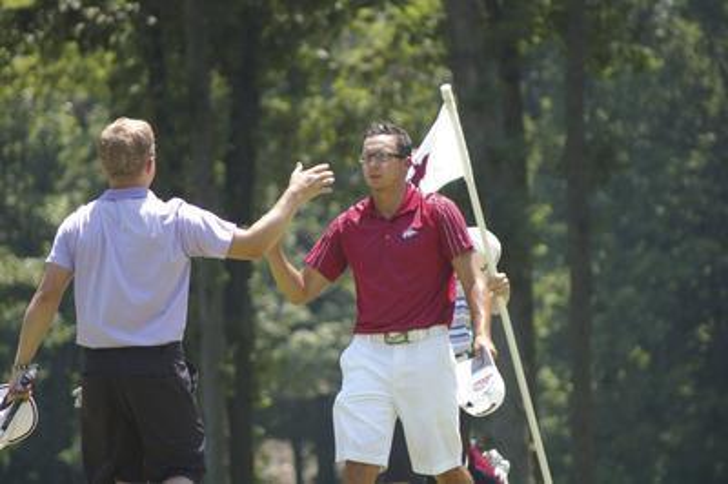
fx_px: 6365
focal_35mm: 315
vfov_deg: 4.4
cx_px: 364
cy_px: 242
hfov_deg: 6.5
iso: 400
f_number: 6.7
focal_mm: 210
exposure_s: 1/350
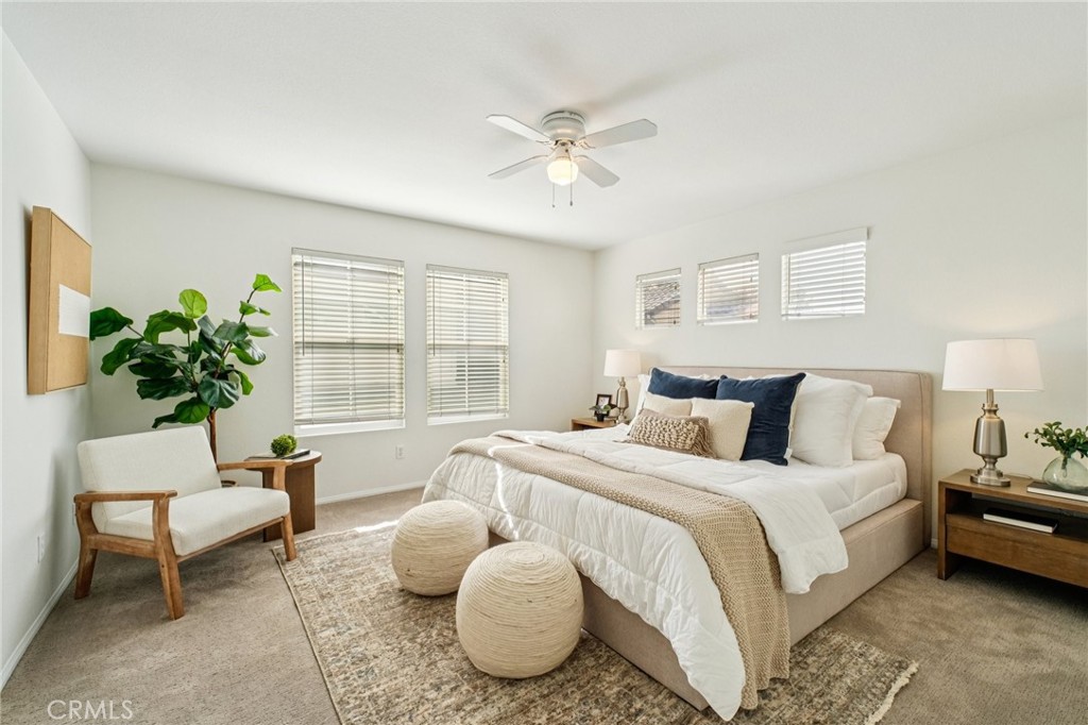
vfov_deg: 77.3
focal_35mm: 15
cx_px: 544
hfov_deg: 100.4
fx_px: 453
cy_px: 362
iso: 400
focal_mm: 10
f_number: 8
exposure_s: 1/50
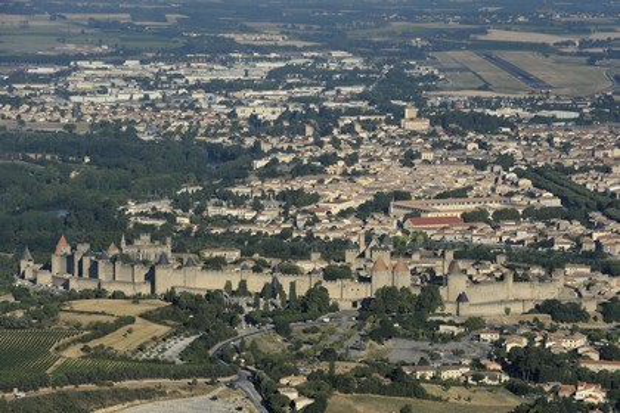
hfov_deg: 13.2
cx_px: 310
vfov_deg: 8.9
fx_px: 2669
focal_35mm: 155
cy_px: 206
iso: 400
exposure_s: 1/1000
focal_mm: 155
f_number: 9
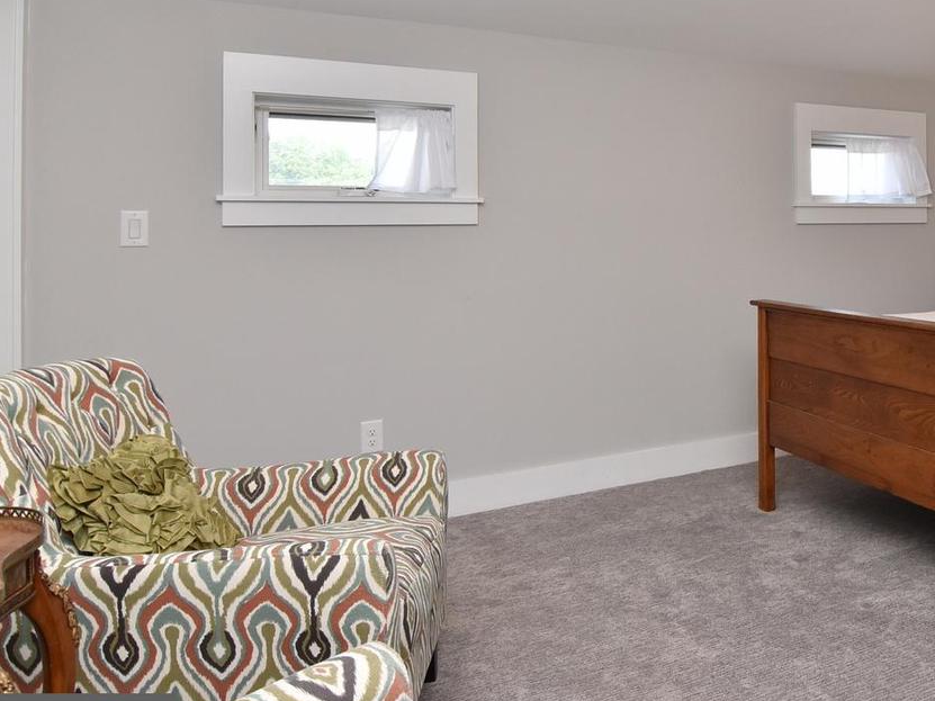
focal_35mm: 30
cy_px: 209
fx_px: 810
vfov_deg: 45.7
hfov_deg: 53.8
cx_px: 809
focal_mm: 12
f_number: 8
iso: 800
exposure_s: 1/50
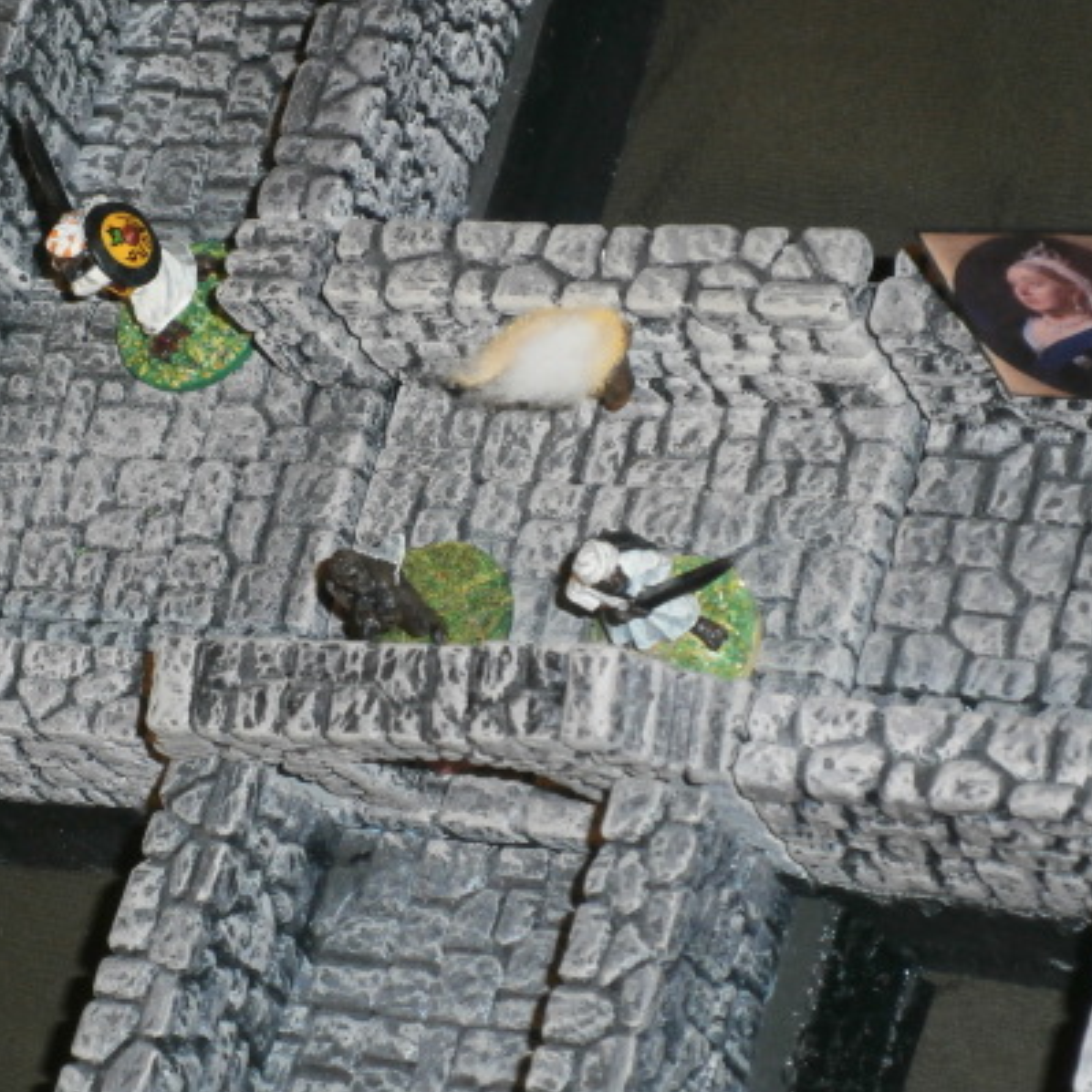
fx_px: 4283
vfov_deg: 14.5
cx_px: 504
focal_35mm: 120
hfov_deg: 14.5
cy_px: 547
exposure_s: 1/80
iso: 200
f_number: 5.4
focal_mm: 17.8
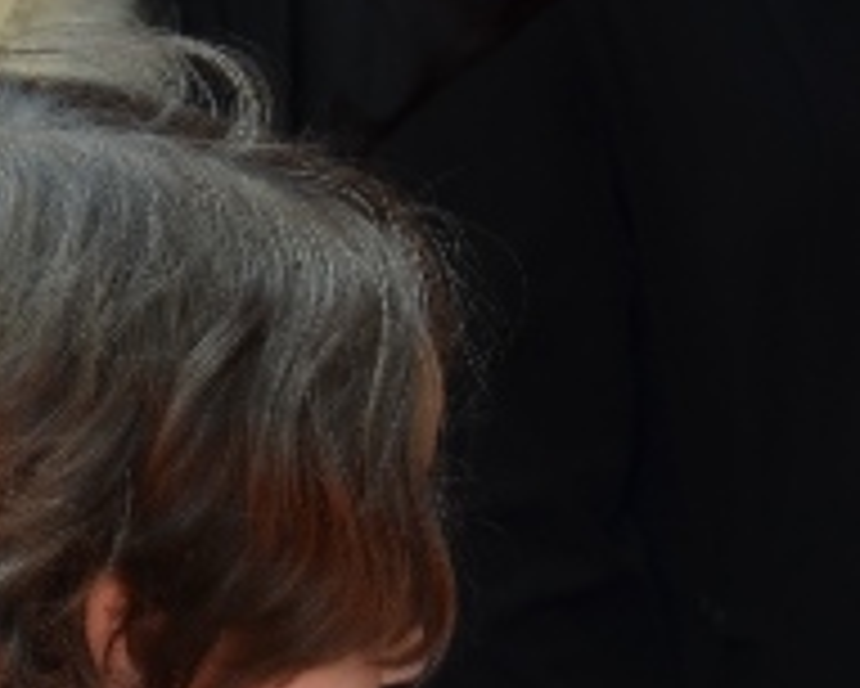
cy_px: 1246
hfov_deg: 7.2
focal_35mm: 265
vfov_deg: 5.7
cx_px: 1085
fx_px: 6748
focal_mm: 30
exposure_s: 1/125
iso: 100
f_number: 5.6
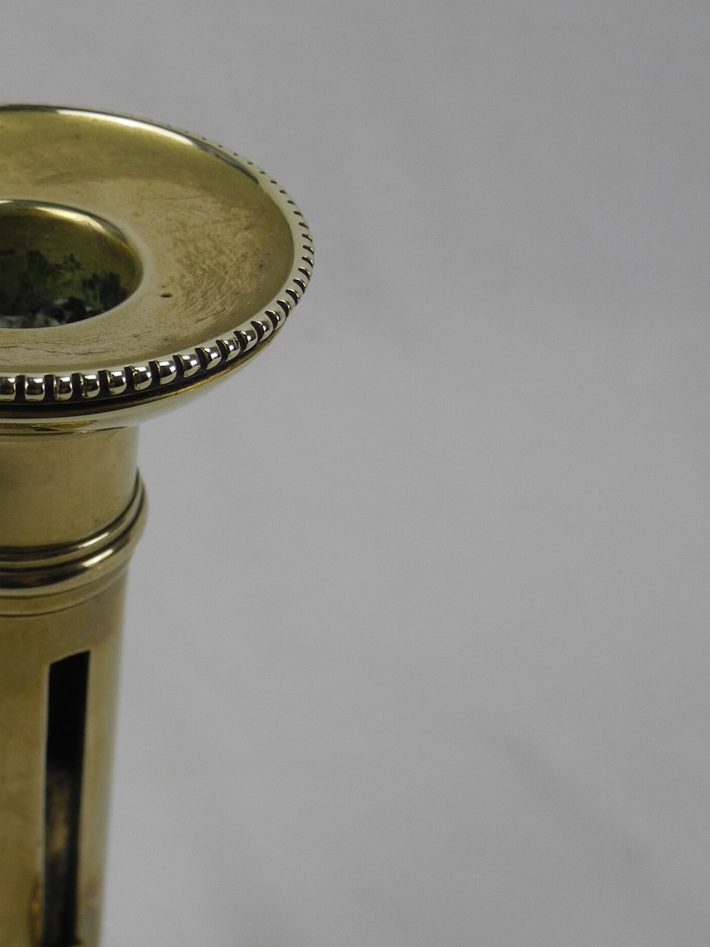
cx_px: 47
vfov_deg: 34.7
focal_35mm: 55
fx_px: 1504
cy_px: 610
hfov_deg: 25.6
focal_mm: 6
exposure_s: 1/242
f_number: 2.8
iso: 100
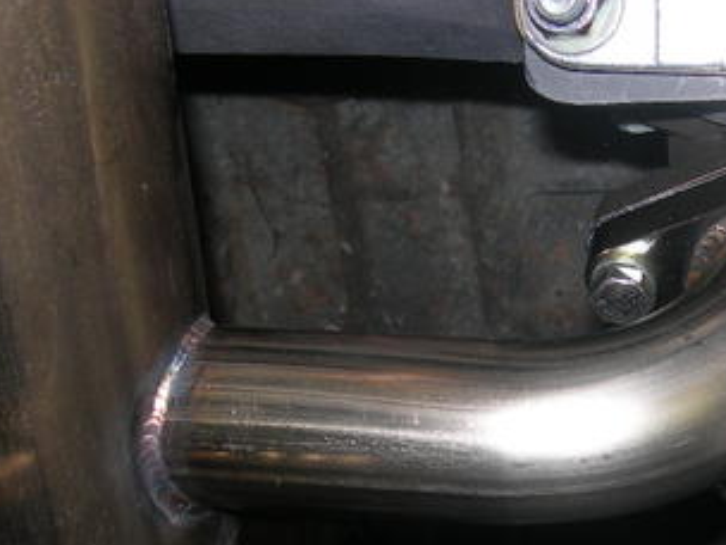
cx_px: 459
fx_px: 1678
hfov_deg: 24.3
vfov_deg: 18.3
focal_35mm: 80
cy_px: 430
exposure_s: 1/60.1
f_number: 2.8
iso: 50
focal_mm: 7.8
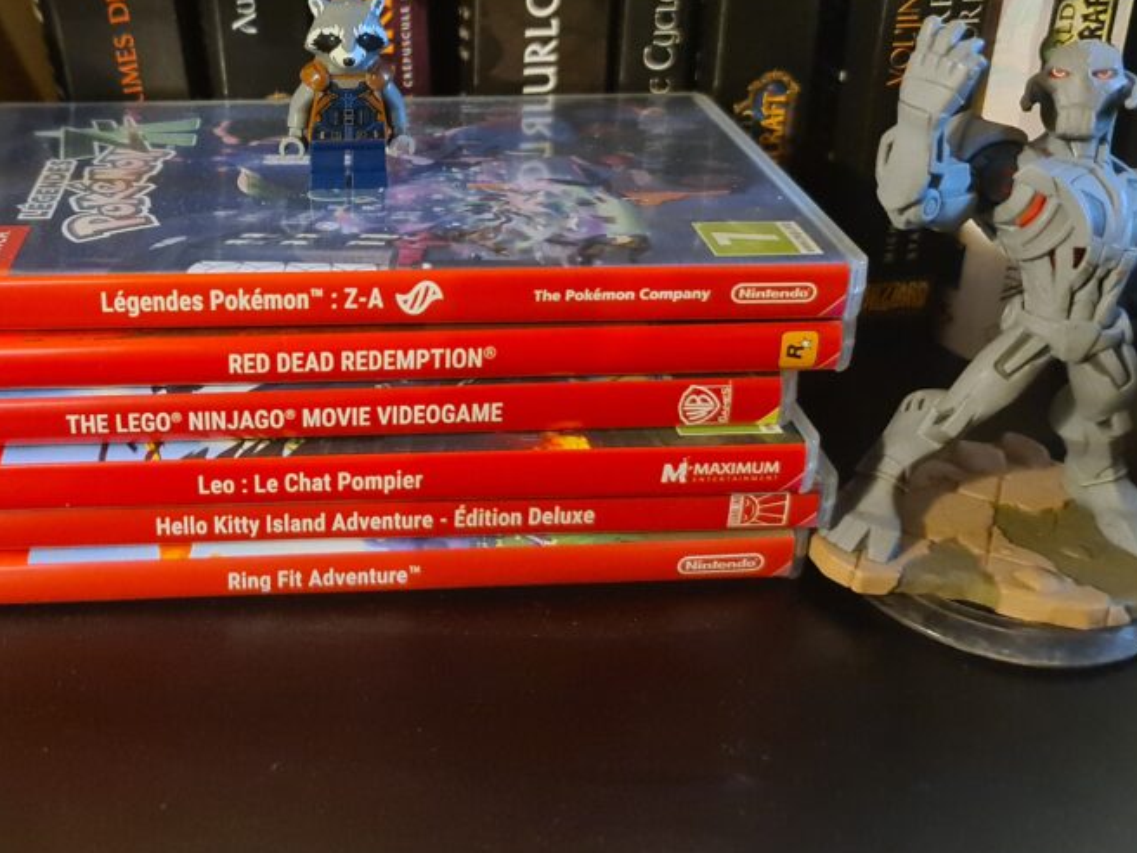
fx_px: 1281
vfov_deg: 36.5
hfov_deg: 46.4
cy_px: 288
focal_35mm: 39
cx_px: 302
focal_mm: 7
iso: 1000
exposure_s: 1/50
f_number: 1.8
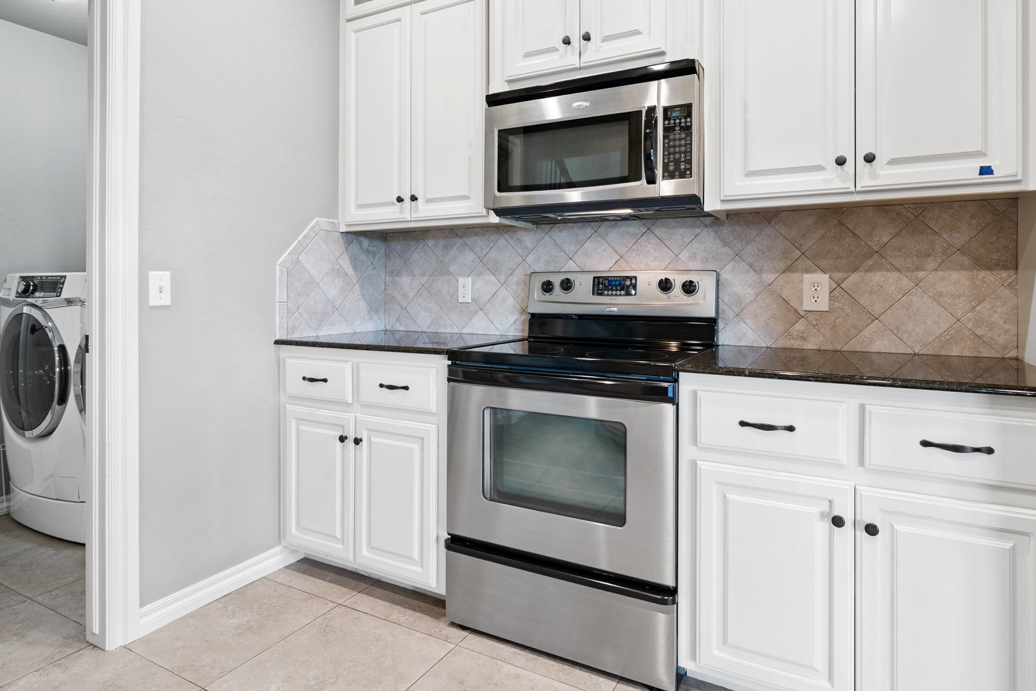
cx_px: 536
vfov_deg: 61.8
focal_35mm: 20
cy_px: 309
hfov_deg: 83.9
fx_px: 576
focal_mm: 16
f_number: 7.1
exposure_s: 1/15
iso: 200
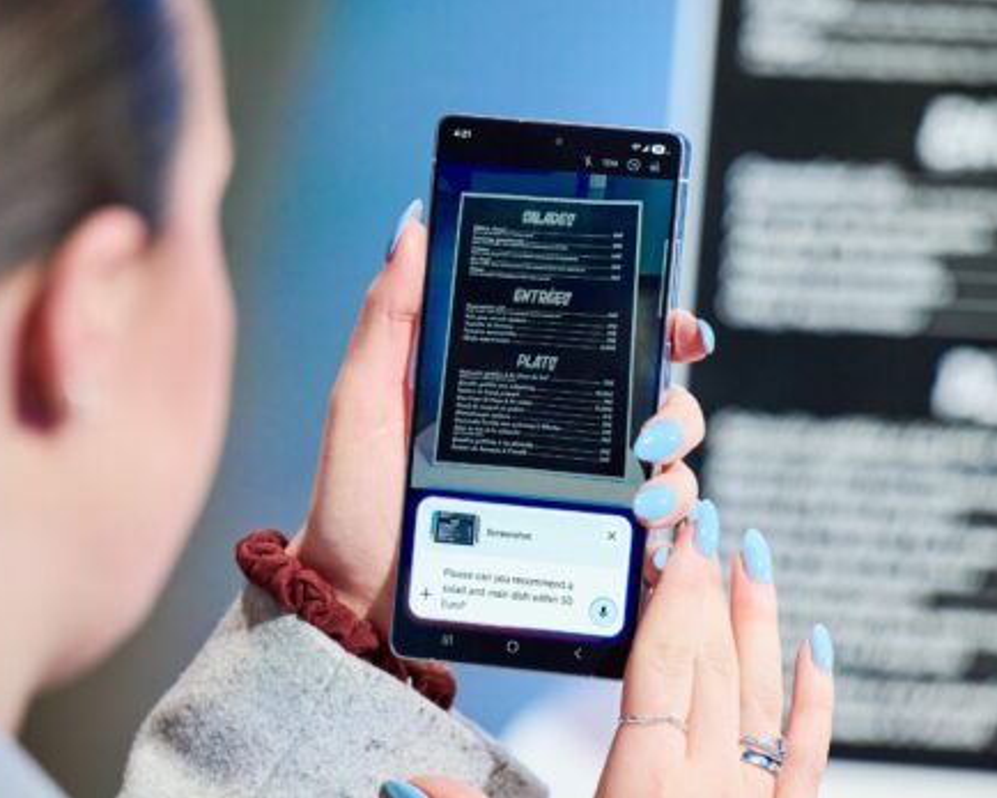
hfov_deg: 8.5
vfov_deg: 6.8
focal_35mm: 227
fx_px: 6697
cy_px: 398
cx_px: 534
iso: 1000
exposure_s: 1/160
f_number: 4
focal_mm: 200
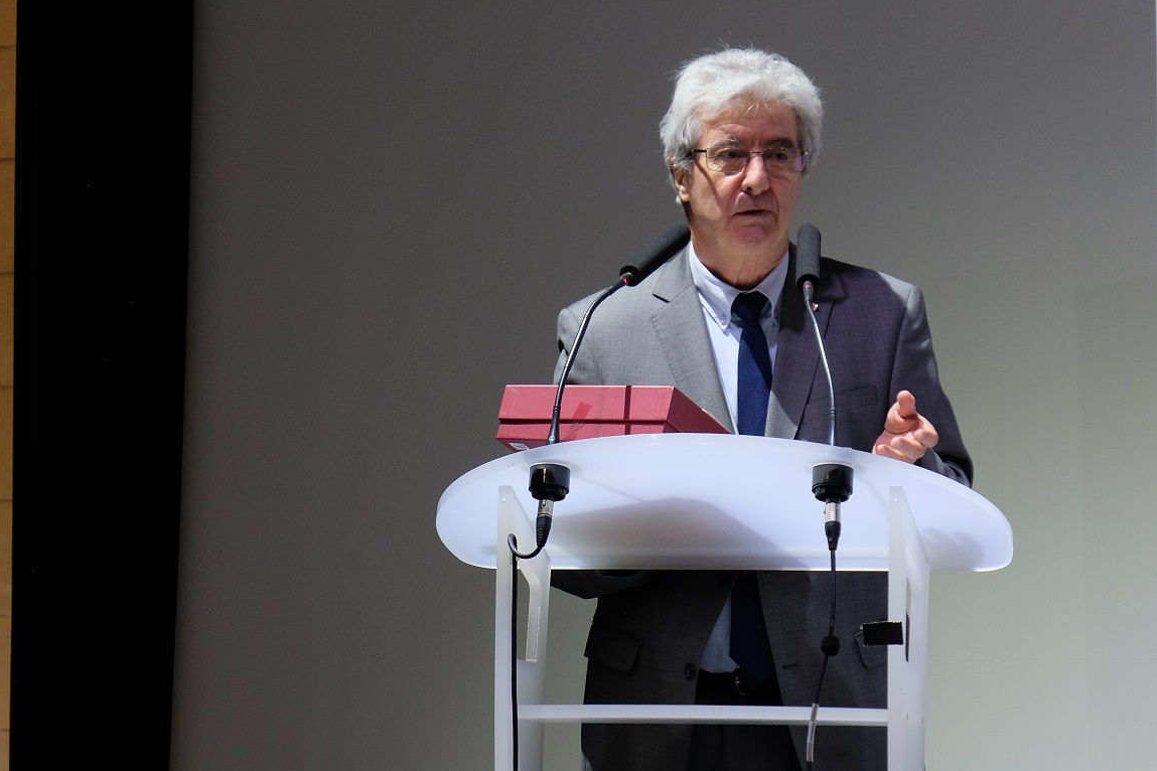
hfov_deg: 10.7
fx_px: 6202
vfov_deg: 7.1
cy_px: 329
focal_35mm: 193
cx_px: 520
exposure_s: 1/30
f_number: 5.3
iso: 800
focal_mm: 74.4
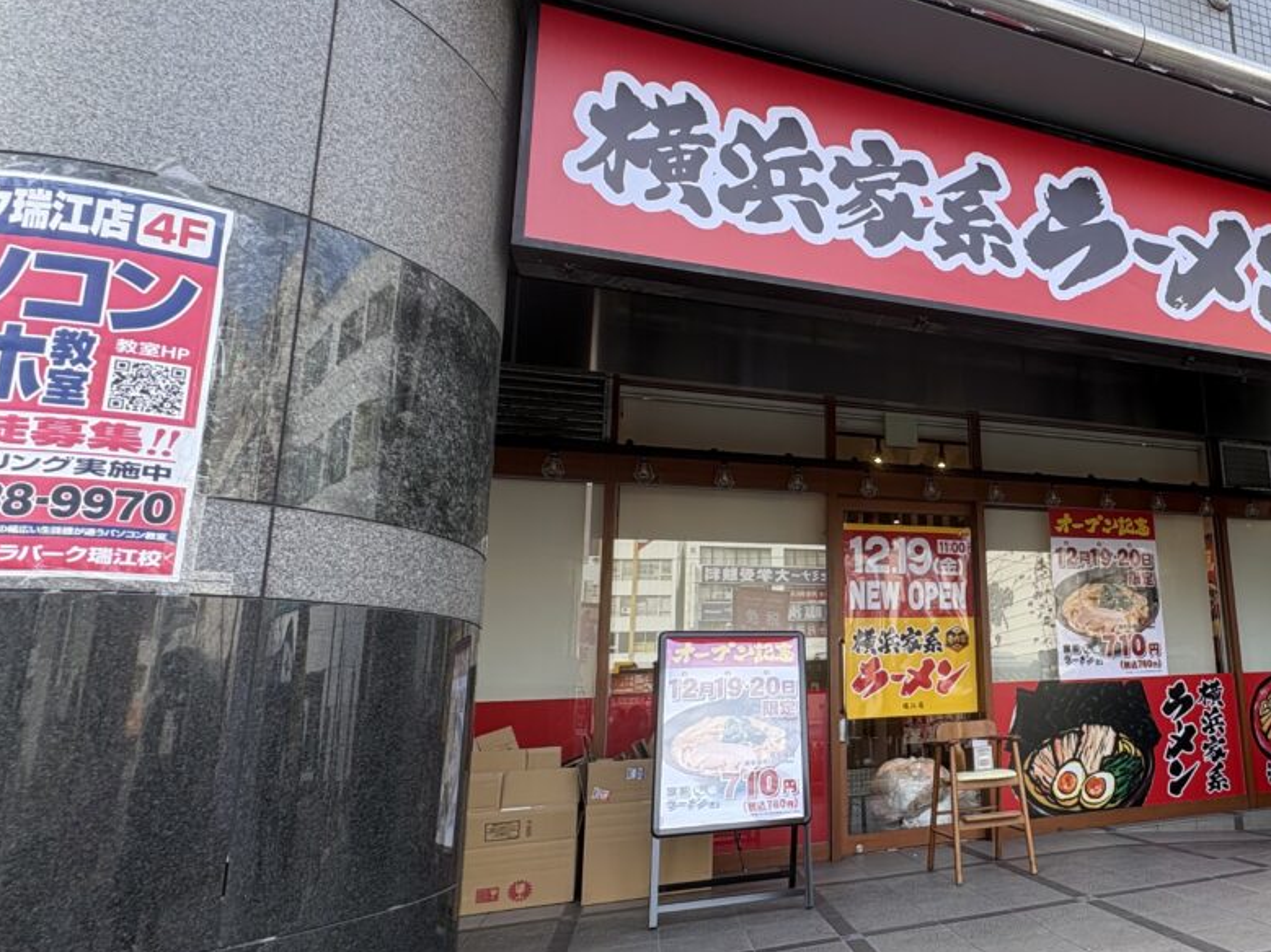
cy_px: 543
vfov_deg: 58.6
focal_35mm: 23
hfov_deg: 67.2
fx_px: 844
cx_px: 1012
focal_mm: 2.22
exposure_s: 1/157
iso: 40
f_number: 2.2
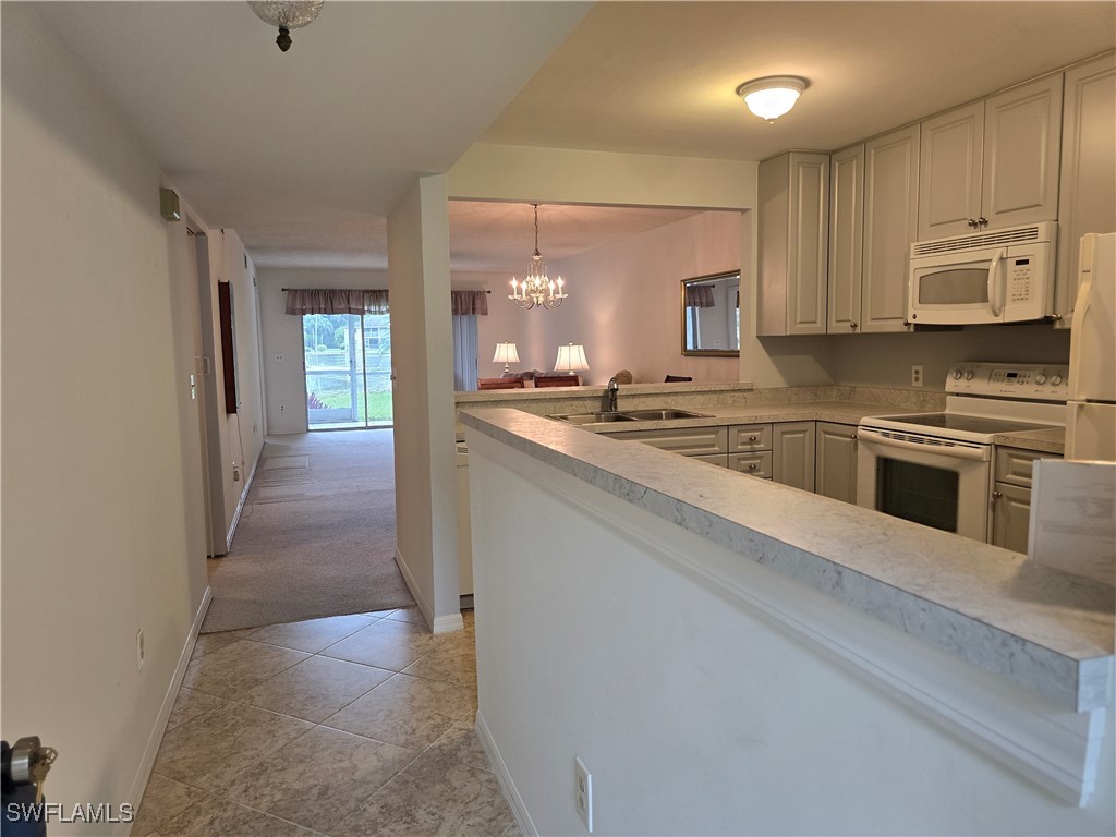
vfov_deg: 58.9
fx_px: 742
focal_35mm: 23
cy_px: 418
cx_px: 558
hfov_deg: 73.9
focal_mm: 6.3
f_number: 1.7
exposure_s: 1/120
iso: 160
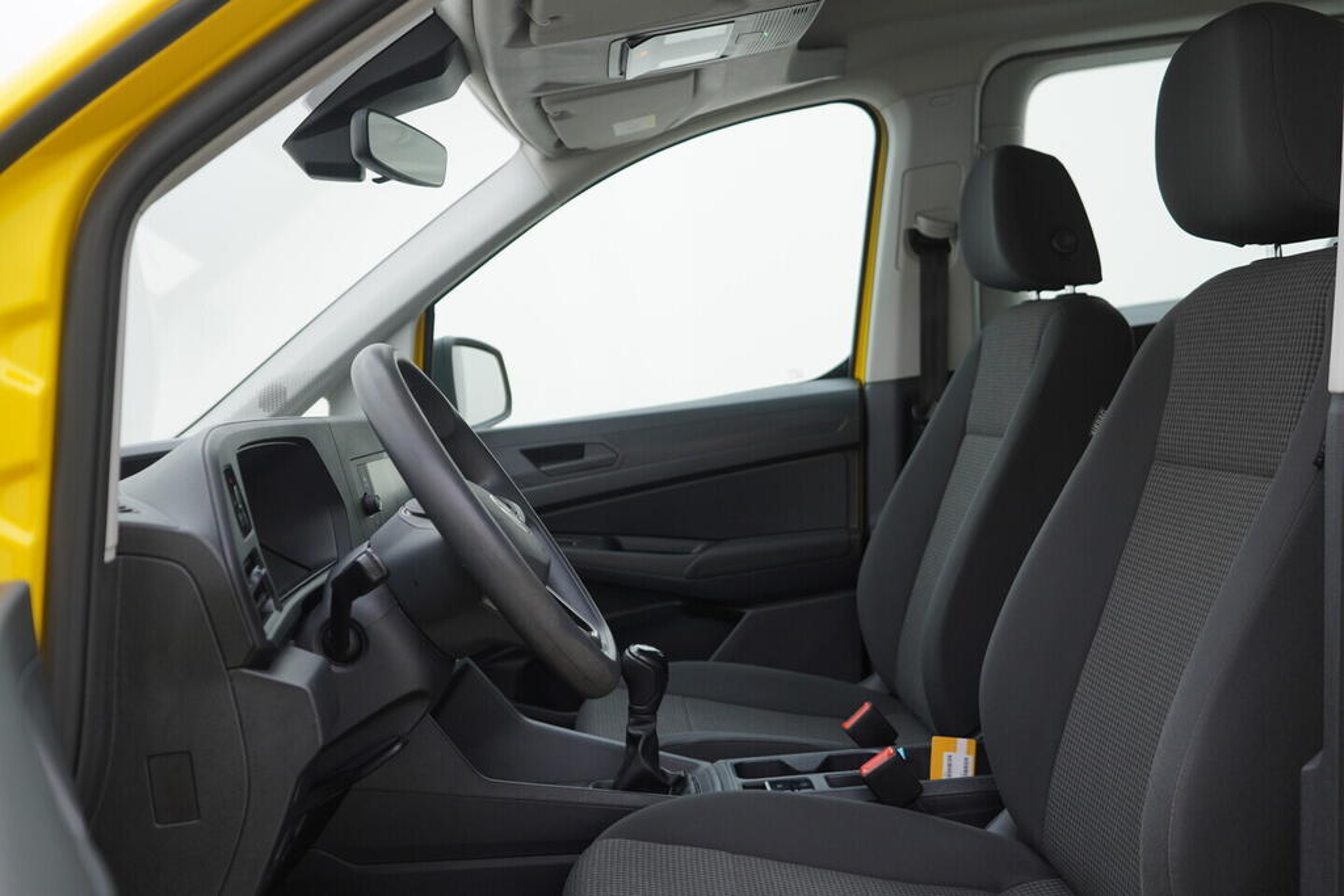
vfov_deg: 36.9
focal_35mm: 36
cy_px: 448
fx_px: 1344
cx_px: 672
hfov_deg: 53.1
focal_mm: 24
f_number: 3.2
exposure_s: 1/50
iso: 125
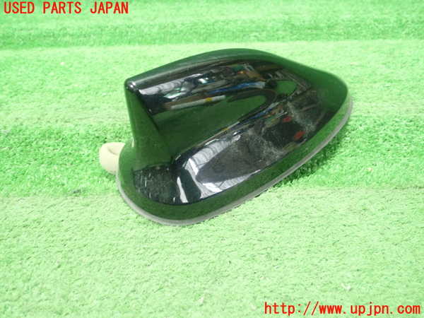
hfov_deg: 60.0
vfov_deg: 46.8
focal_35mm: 30
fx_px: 367
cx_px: 212
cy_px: 159
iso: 800
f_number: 2.3
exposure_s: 1/80
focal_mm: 5.5
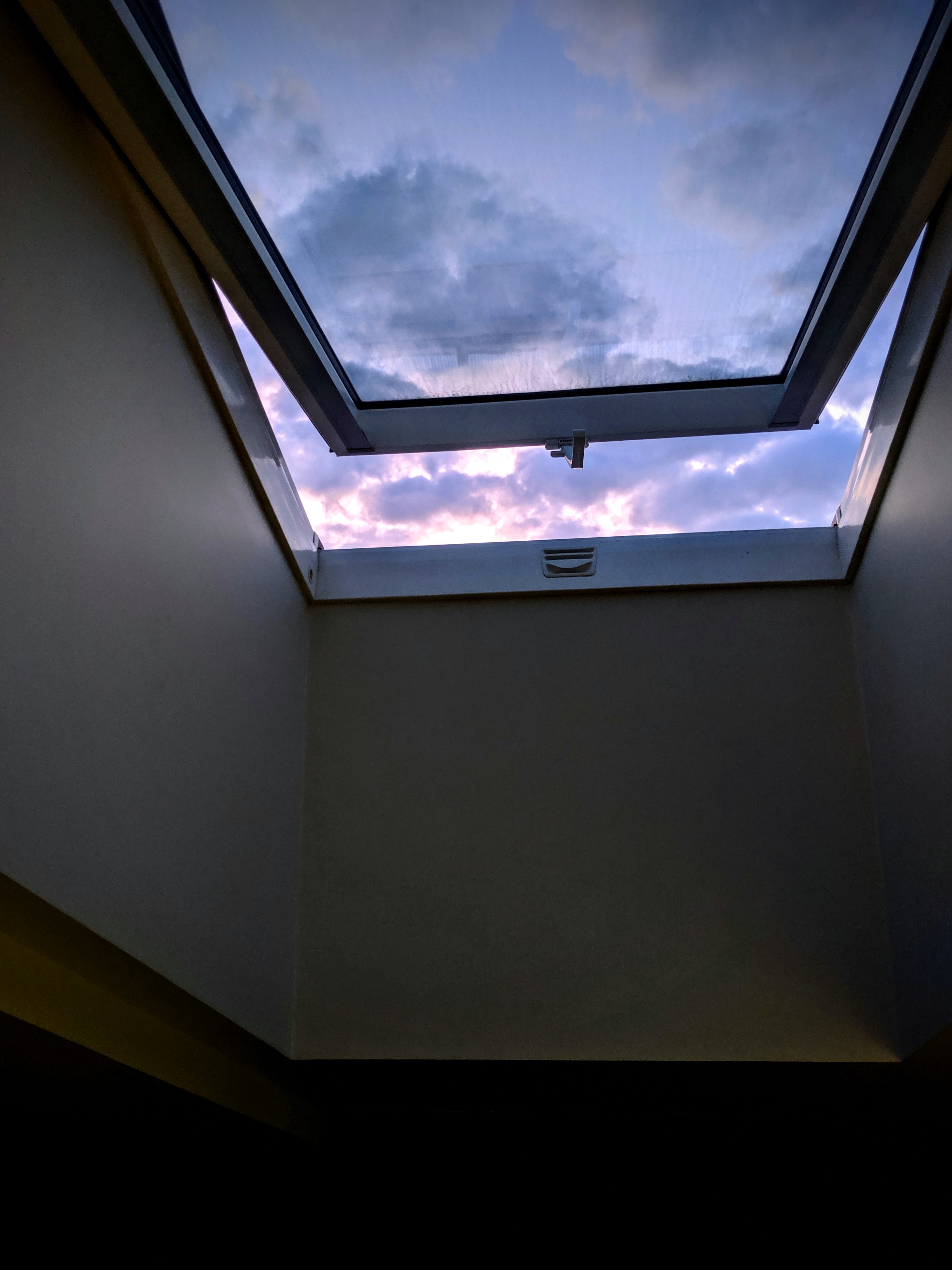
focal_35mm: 27
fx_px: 990
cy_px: 635
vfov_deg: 65.3
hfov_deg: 51.4
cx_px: 476
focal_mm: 4.44
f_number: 1.8
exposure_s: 1/100
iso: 297
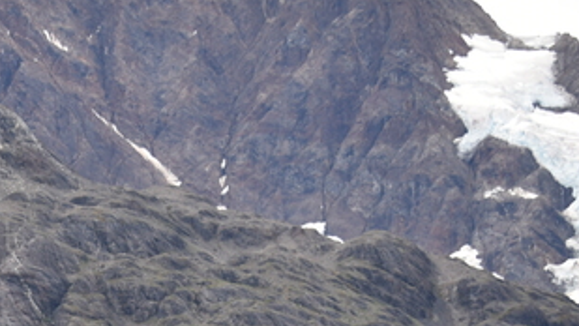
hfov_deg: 8.5
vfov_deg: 4.8
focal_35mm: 252
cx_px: -26
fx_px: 3870
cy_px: 500
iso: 100
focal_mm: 58
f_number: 5.6
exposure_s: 1/125
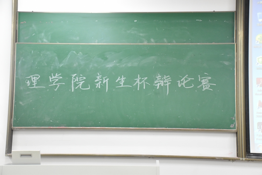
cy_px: 88
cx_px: 131
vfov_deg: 25.8
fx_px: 382
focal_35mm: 52
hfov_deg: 37.9
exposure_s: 1/60
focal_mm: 35
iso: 2500
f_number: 4.5
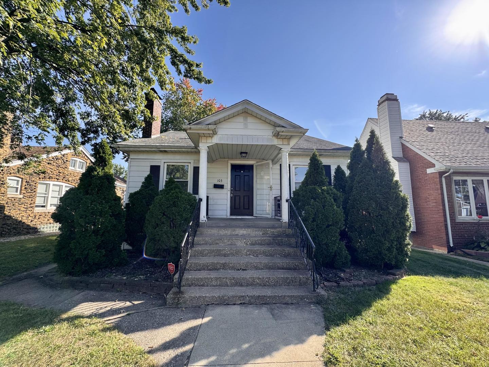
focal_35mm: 14
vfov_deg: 85.7
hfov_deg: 102.1
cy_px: 184
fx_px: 198
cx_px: 244
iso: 50
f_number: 2.2
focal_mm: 2.22
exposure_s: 1/561
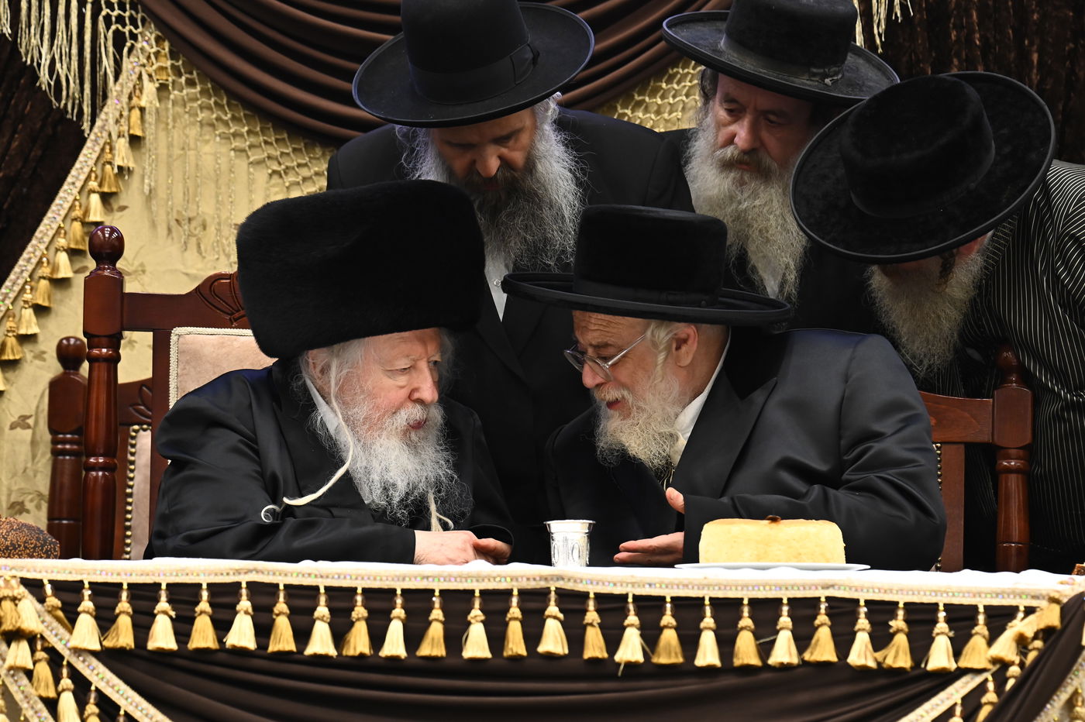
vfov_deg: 4.9
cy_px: 361
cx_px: 542
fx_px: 8435
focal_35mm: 280
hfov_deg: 7.4
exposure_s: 1/125
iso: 2000
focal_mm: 280
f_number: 8
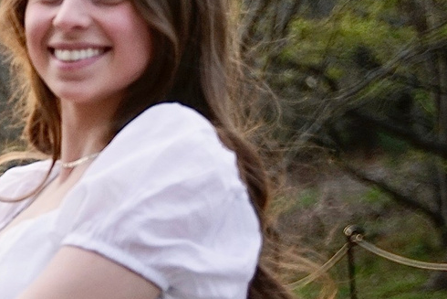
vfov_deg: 5.5
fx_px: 3117
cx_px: -488
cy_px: 279
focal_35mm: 251
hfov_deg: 7.8
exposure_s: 1/250
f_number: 2.8
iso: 400
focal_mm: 48
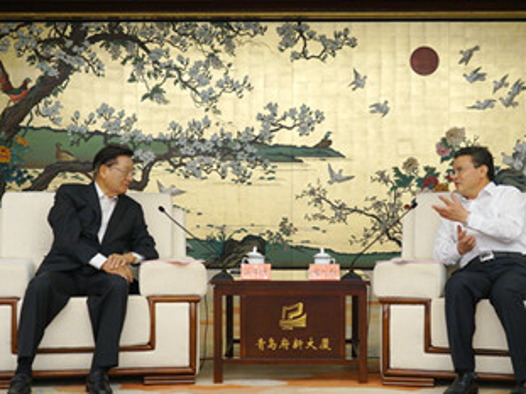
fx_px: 775
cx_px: 271
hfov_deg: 37.5
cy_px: 222
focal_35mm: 51
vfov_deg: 28.5
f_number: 4
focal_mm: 33
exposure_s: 1/160
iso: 1250
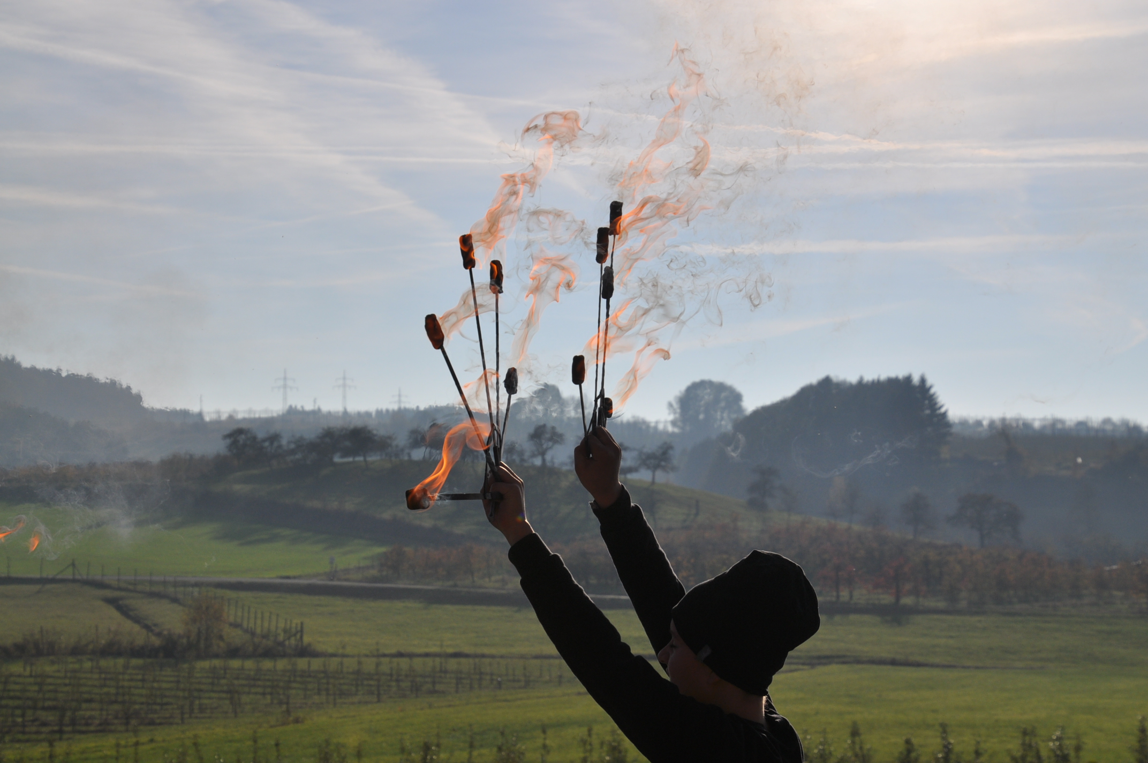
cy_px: 382
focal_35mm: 87
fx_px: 2771
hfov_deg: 23.4
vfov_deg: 15.7
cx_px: 574
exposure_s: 1/2000
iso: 200
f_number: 8
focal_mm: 58
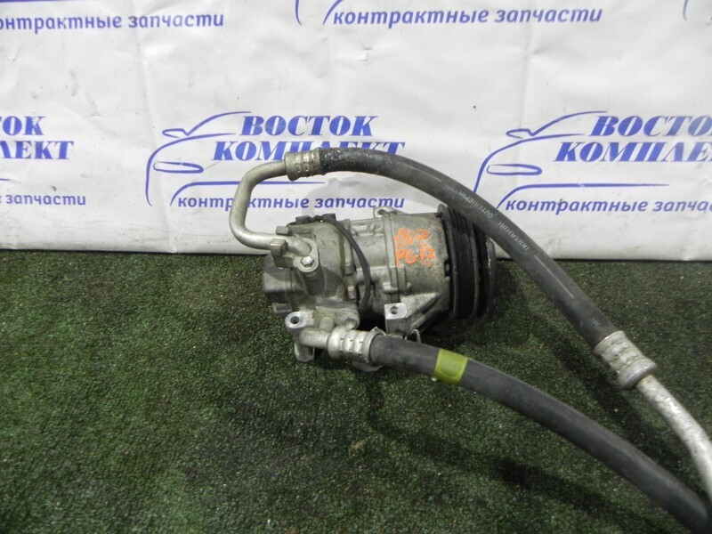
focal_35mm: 26
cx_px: 356
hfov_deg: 67.3
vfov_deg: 53.1
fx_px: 535
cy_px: 267
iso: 400
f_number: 2.8
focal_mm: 4.6
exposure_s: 1/13
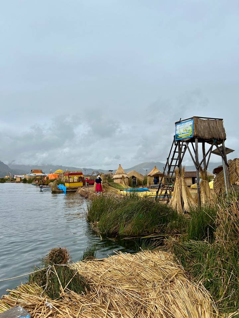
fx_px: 239
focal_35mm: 26
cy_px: 159
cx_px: 120
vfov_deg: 67.3
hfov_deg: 53.1
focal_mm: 5.7
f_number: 1.5
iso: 50
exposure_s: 1/8696
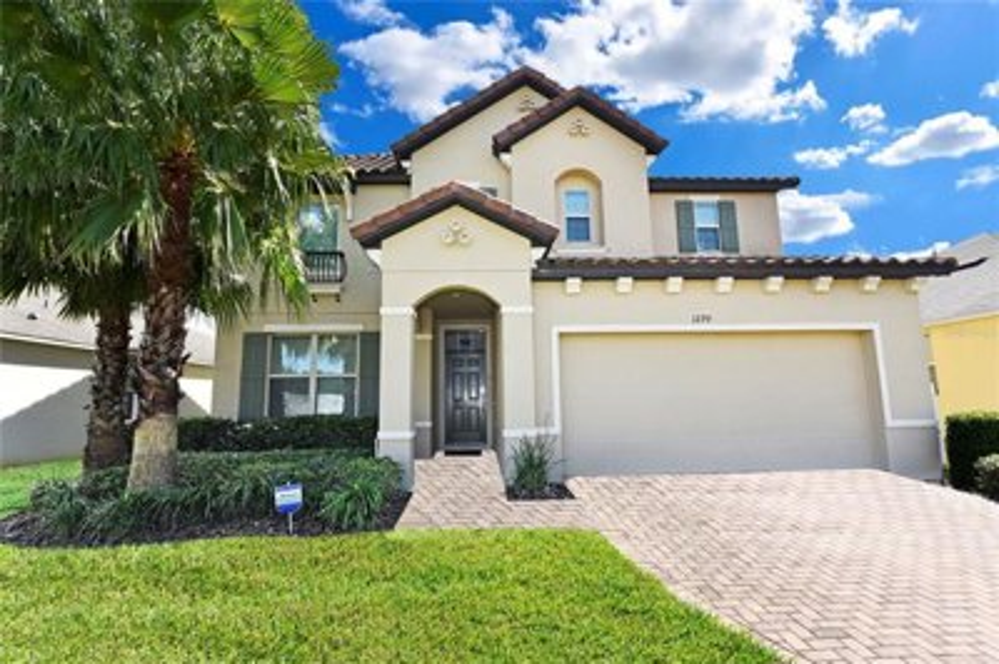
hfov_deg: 93.3
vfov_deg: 70.3
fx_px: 471
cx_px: 500
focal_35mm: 17
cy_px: 332
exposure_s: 1/200
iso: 100
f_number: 9
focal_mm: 17
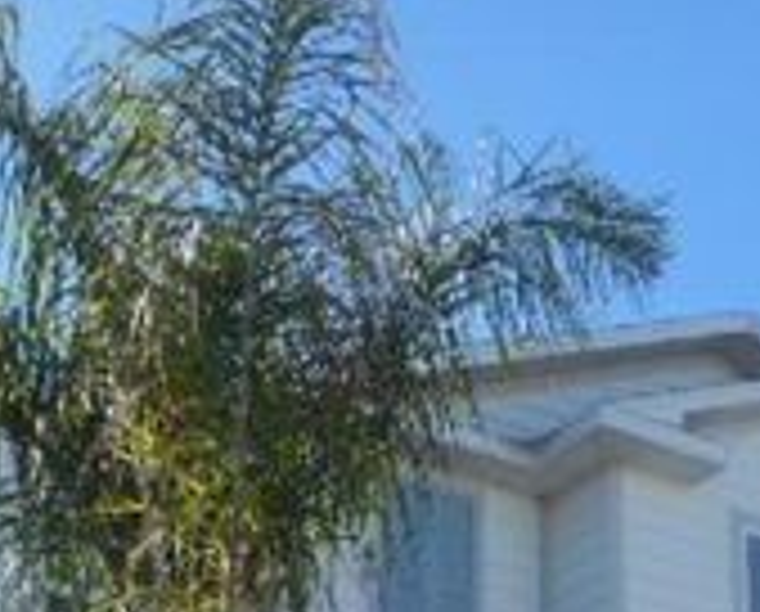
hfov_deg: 26.4
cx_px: 373
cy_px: 835
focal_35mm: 72
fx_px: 1623
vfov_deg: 19.4
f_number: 3.7
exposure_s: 1/500
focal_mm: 4.5
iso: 80
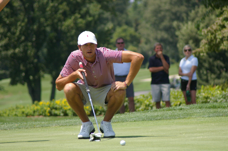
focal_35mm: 315
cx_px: 114
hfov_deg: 6.5
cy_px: 76
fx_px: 1993
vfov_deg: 4.4
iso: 400
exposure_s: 1/750
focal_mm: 210
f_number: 8
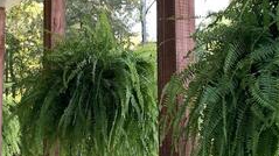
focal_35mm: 76
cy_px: 70
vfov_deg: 15.8
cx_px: 133
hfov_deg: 27.9
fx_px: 562
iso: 25
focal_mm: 4.25
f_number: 1.8
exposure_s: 1/122
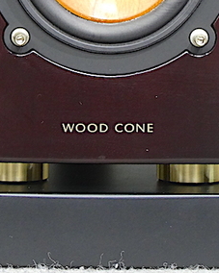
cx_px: -82
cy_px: -16
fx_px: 3615
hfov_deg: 3.5
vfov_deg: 4.3
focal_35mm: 446
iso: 200
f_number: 5.3
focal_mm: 24.2
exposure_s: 1/2.5
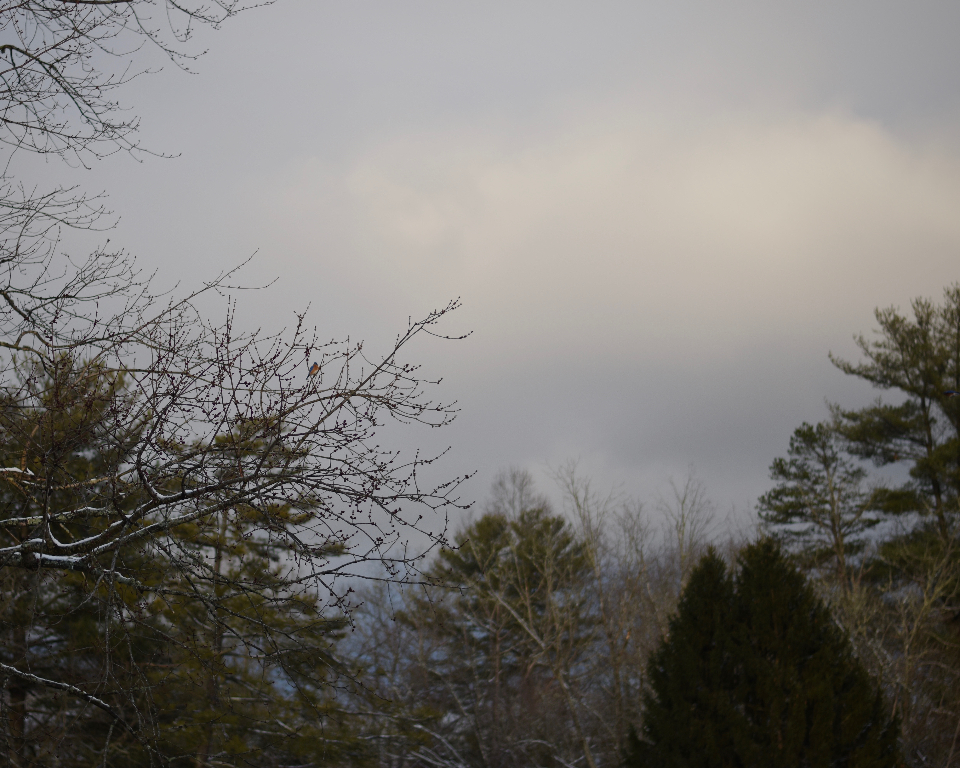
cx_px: 399
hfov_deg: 22.5
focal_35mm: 85
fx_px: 2415
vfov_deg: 18.1
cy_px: 385
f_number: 1.8
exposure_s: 1/1250
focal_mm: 50
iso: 100
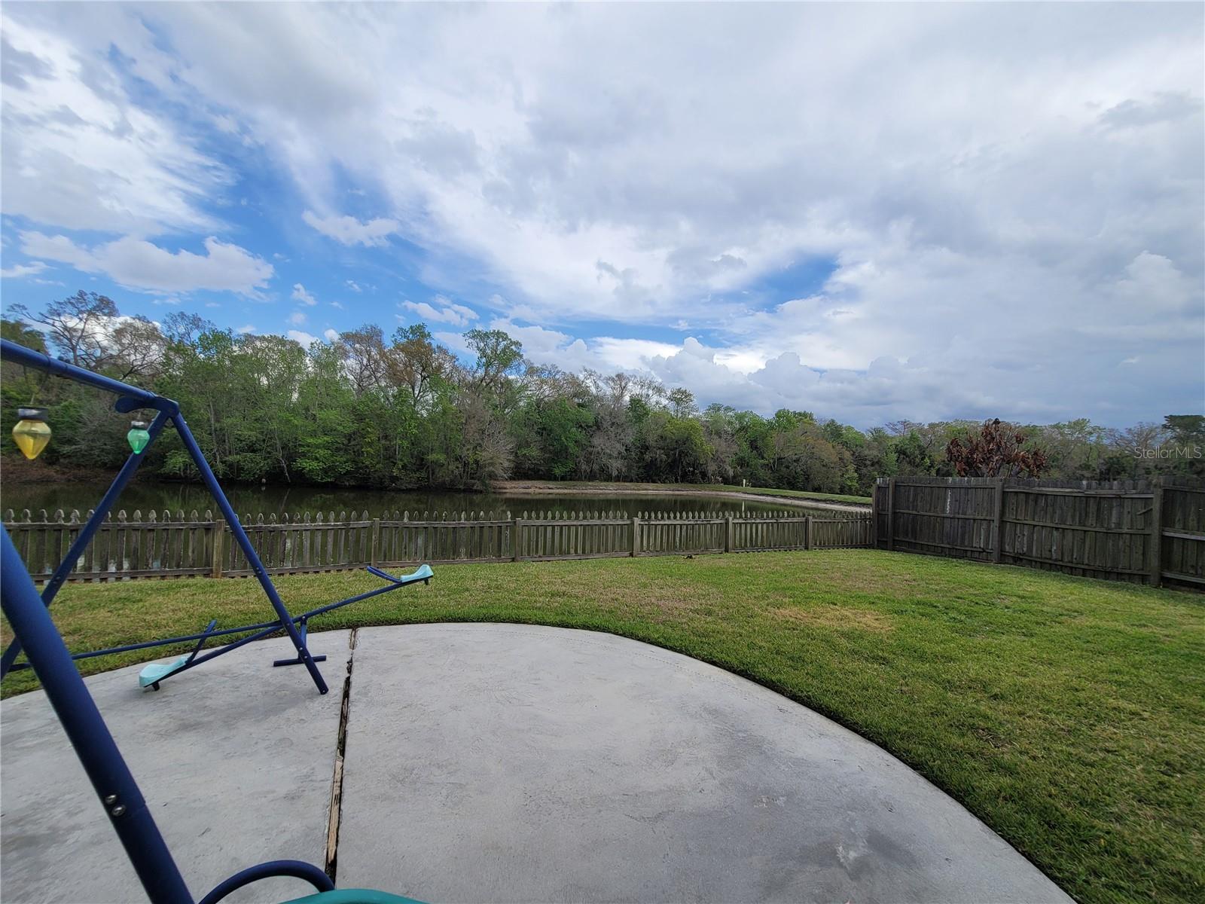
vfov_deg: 89.9
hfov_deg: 106.2
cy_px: 452
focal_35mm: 13
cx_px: 602
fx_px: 453
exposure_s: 1/1580
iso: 64
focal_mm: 2.2
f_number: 2.2
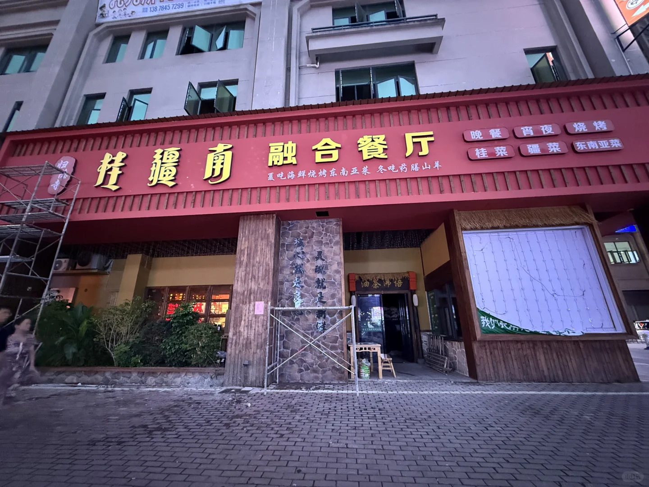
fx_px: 262
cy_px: 244
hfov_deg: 102.1
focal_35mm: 14
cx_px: 324
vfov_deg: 85.7
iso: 1250
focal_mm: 2.22
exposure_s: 1/50
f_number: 2.2
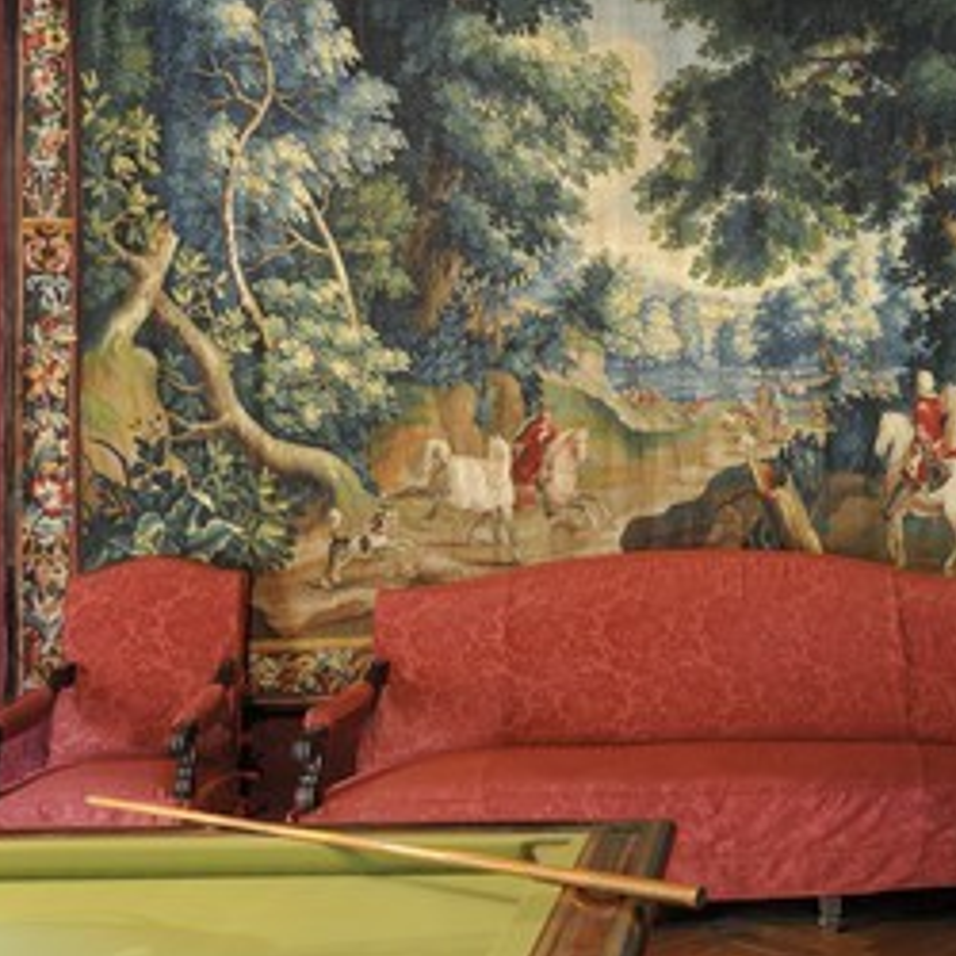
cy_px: 432
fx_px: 1562
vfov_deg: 34.0
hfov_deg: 33.1
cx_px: 765
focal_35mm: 50
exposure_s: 10
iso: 200
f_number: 10
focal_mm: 35
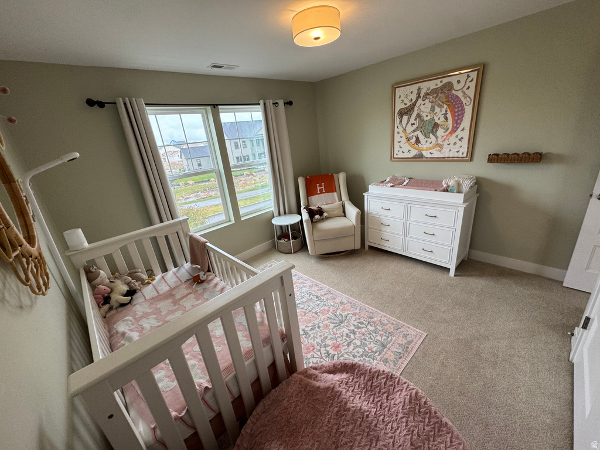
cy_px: 225
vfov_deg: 85.7
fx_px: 243
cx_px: 300
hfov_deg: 102.1
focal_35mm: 14
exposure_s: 1/120
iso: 125
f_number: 2.2
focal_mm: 2.22
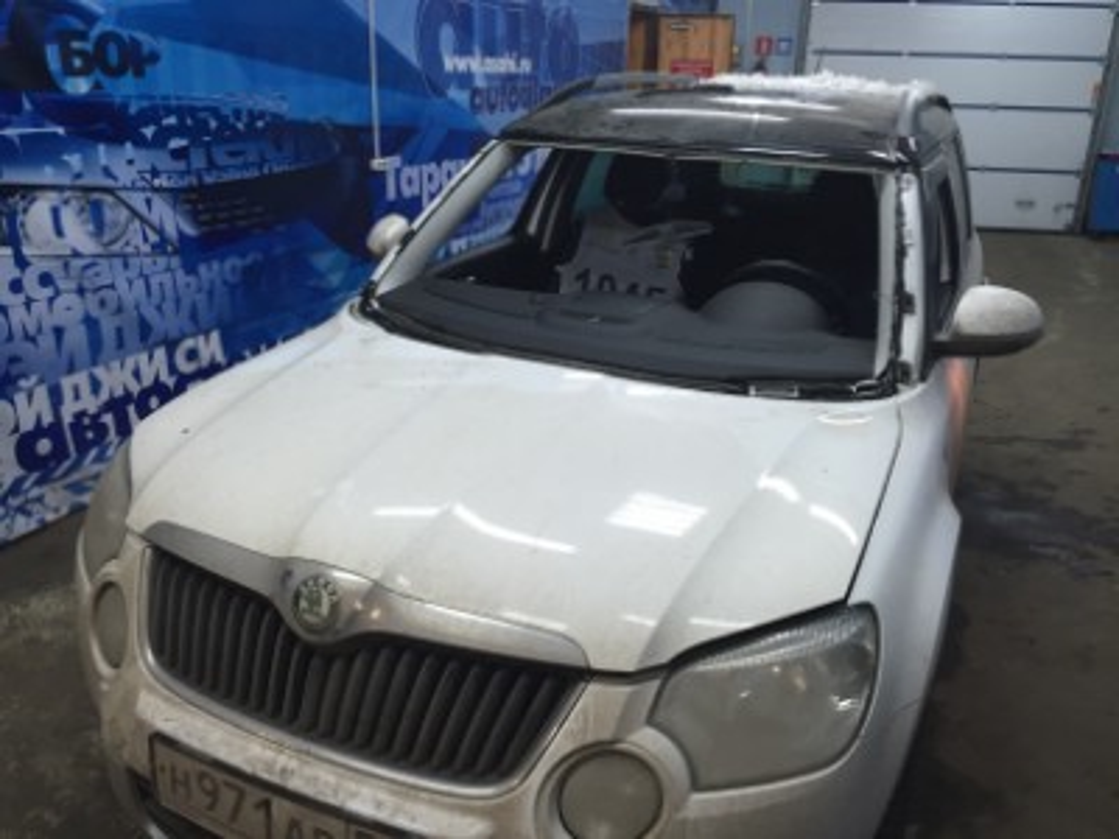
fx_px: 937
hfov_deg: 61.7
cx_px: 560
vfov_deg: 48.2
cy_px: 420
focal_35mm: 29
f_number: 2.2
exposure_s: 1/33
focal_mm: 4.15
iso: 80
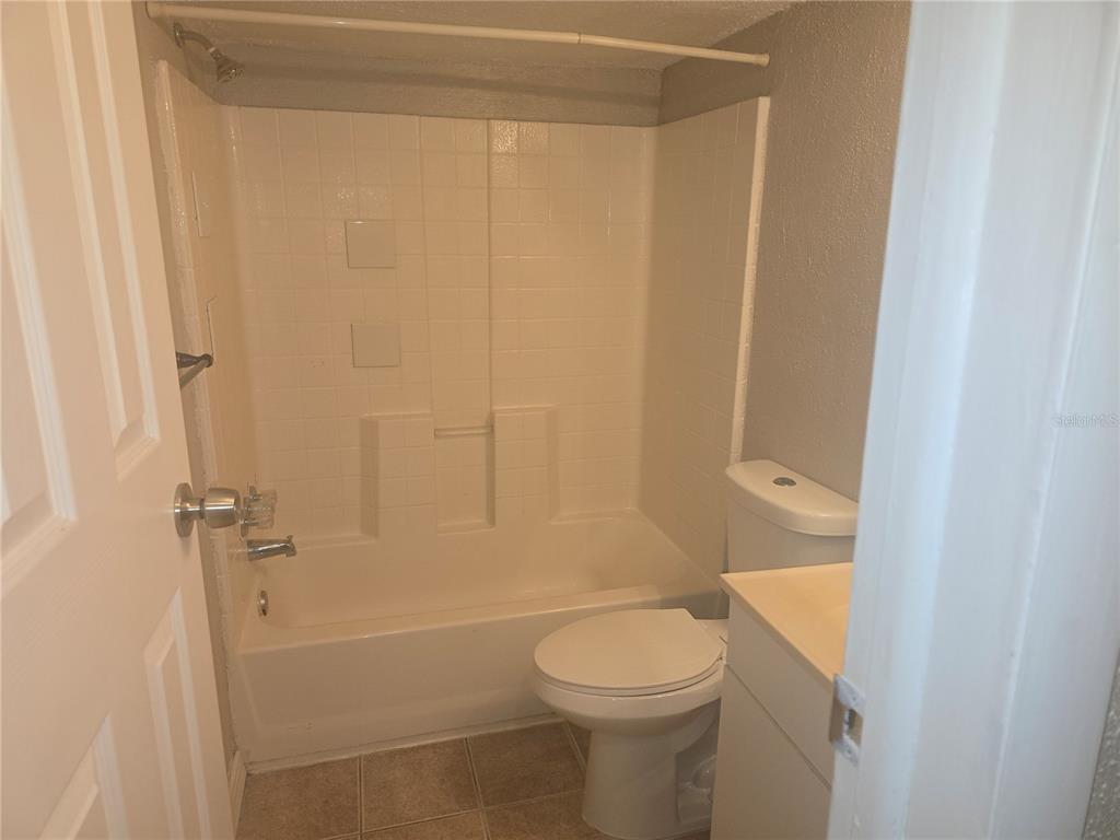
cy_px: 420
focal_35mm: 23
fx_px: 744
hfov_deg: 73.9
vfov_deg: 58.9
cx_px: 560
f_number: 1.7
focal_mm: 6.3
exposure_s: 1/60
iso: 80
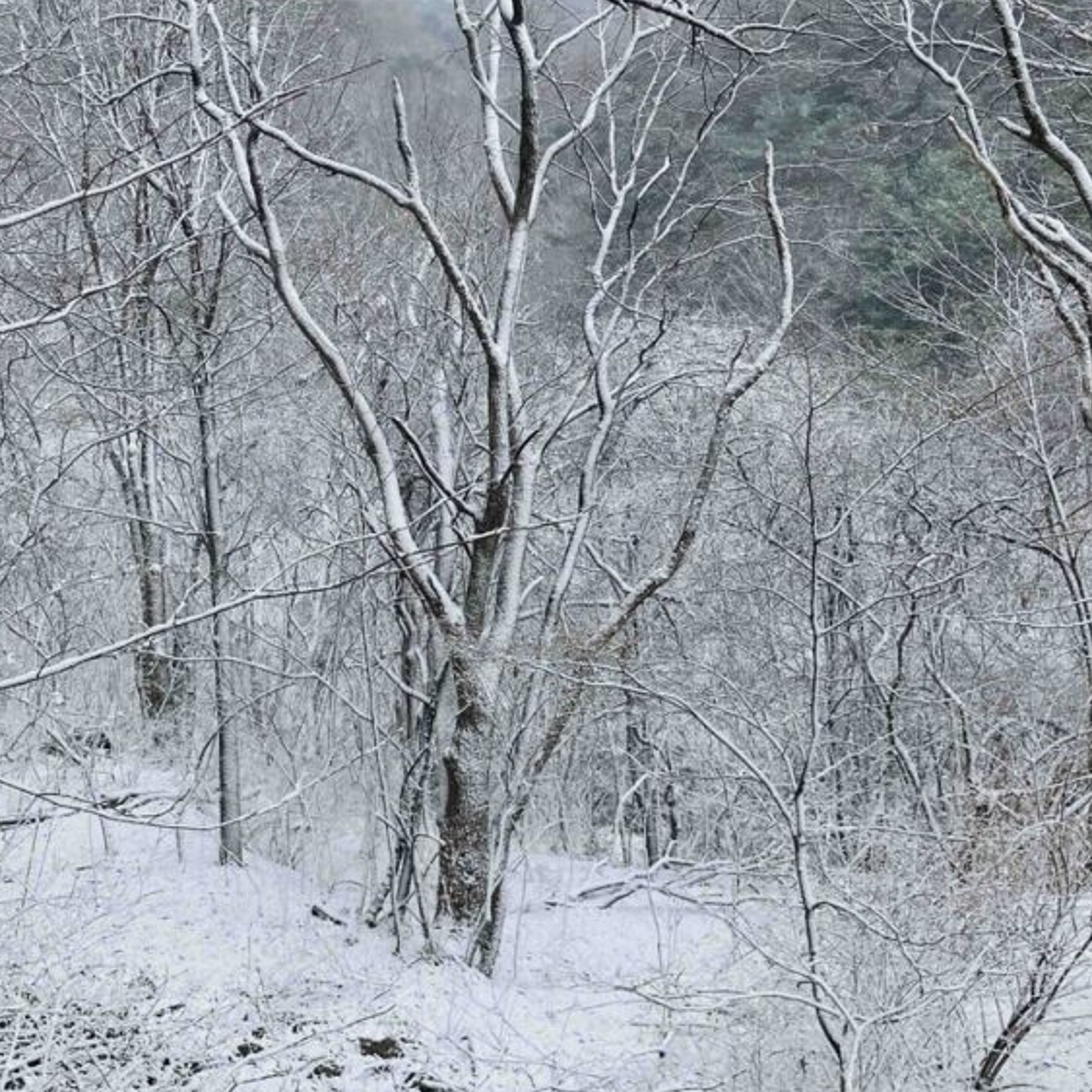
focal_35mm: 45
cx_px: 421
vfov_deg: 37.5
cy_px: 489
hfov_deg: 37.4
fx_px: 1606
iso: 32
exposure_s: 1/517
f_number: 1.8
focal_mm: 3.99
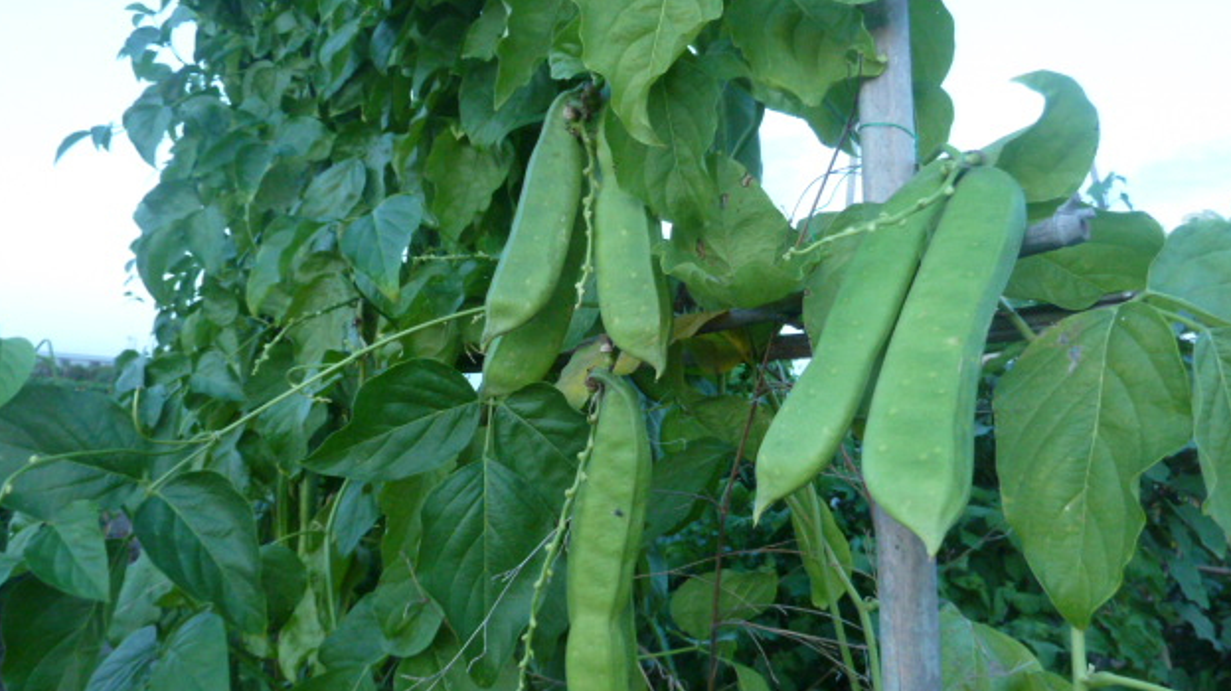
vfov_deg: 41.4
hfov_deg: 67.9
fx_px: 914
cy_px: 377
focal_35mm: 28
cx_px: 611
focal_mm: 4.1
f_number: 3.3
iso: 400
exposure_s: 1/25
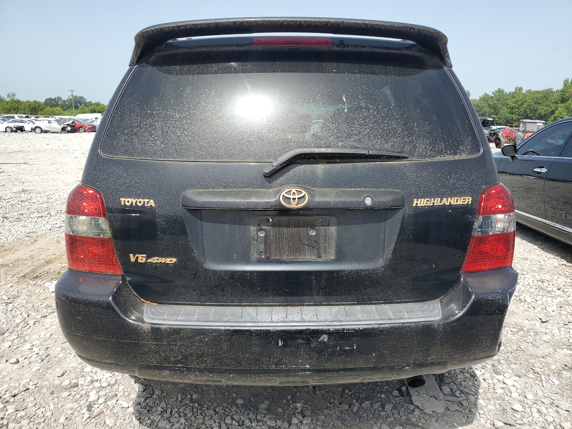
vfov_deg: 53.1
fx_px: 430
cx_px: 286
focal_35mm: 26
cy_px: 214
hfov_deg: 67.3
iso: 50
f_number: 1.5
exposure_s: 1/2000
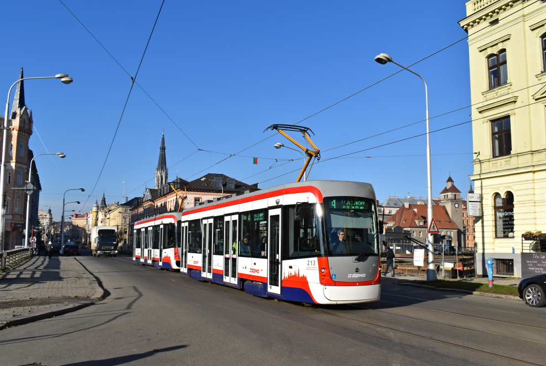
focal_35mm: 33
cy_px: 185
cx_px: 279
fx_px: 494
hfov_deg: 57.9
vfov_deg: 40.7
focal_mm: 21
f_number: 10
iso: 200
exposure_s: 1/500
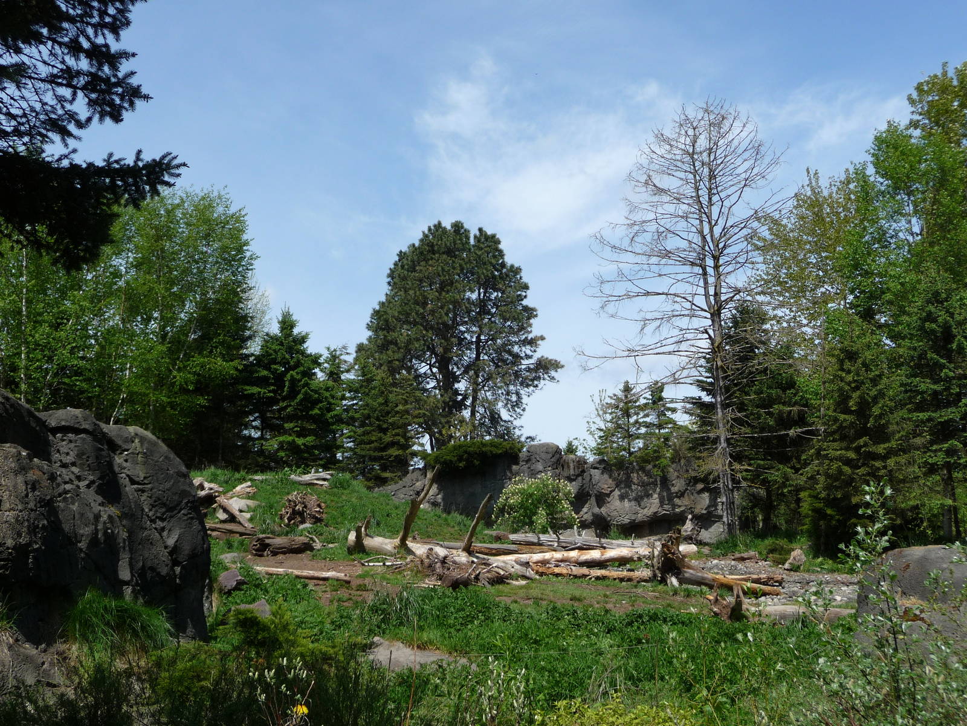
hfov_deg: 46.8
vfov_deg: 36.0
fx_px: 1117
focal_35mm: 40
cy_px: 363
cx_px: 484
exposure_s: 1/1000
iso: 100
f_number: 3.9
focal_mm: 6.7
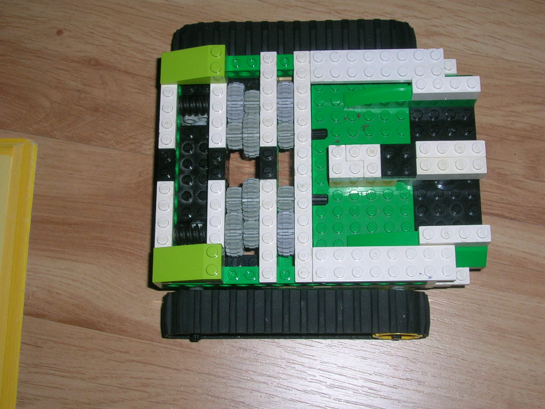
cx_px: 272
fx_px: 834
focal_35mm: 53
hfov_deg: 36.2
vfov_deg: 27.5
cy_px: 204
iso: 50
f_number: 5.5
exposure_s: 1/60.1
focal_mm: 8
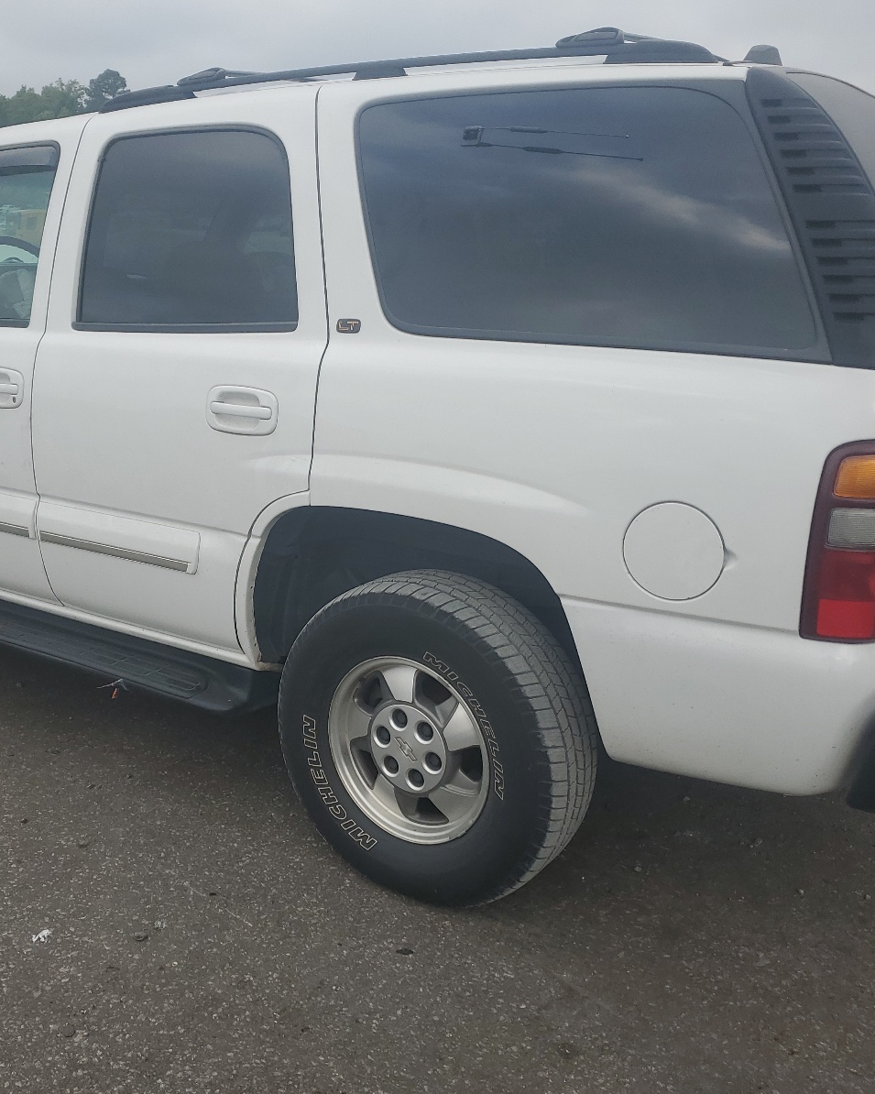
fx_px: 1101
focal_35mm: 34
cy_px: 548
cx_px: 382
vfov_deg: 52.8
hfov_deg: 43.3
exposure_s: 1/2000
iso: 50
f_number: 1.5
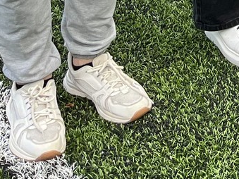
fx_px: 1084
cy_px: -351
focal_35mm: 157
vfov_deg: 8.1
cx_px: 573
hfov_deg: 10.7
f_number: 1.6
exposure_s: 1/371
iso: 50
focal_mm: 5.1
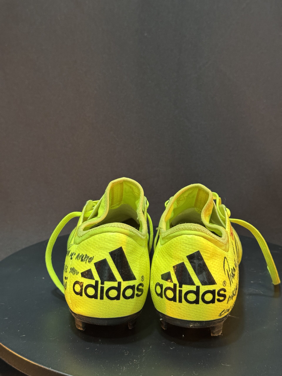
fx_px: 521
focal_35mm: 48
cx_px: 141
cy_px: 188
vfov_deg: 39.7
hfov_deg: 30.3
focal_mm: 6.76
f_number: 1.78
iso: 400
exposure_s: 1/25
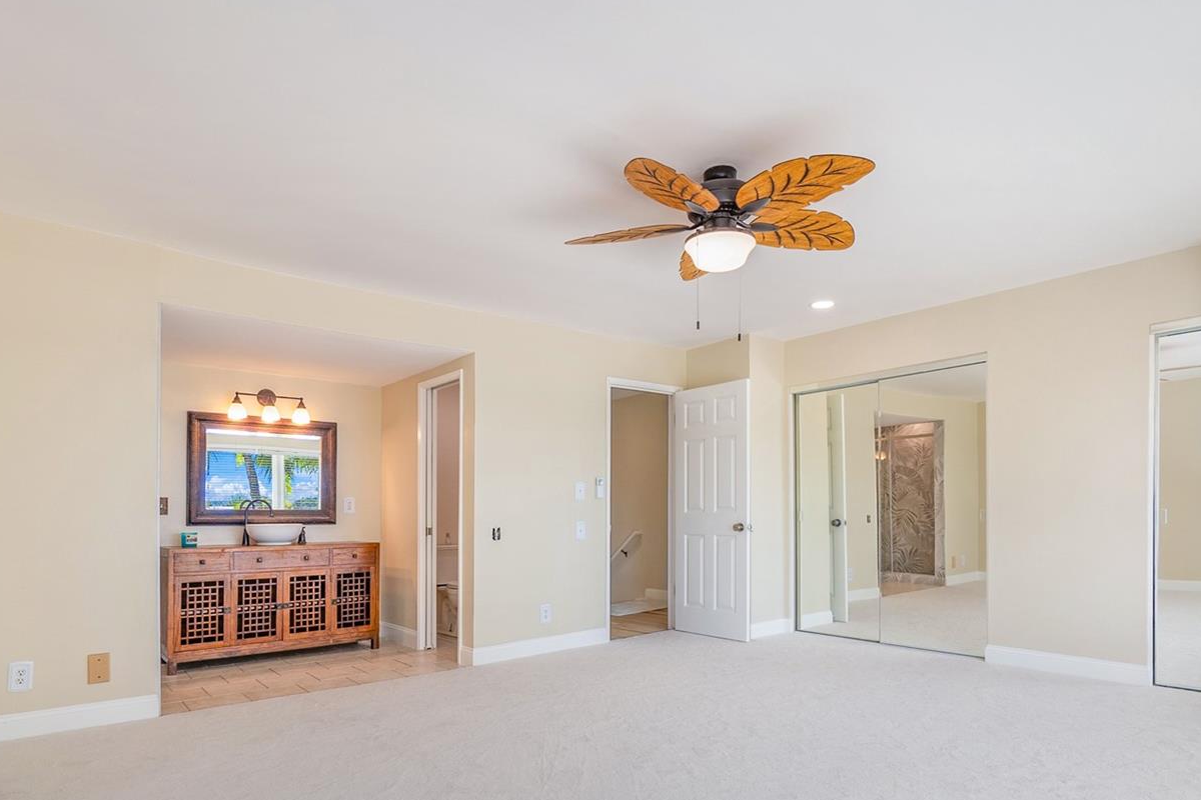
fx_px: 667
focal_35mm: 20
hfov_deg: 84.0
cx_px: 595
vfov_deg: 61.0
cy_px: 508
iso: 100
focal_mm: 10
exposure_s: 1/20
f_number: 8
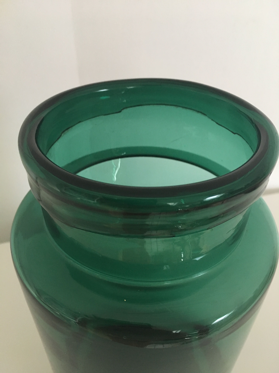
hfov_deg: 48.2
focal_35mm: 29
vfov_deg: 61.7
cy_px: 186
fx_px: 312
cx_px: 140
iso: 200
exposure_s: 1/24
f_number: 2.2
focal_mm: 4.15
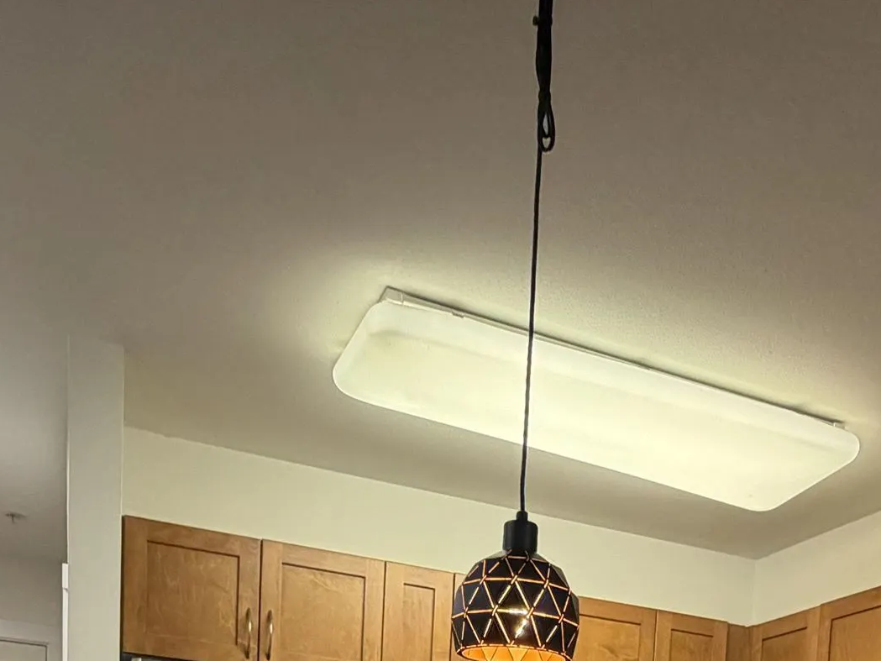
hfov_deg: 45.3
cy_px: 963
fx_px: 1044
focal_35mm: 41
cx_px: 559
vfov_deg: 26.6
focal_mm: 2.22
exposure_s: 1/60
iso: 200
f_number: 2.2
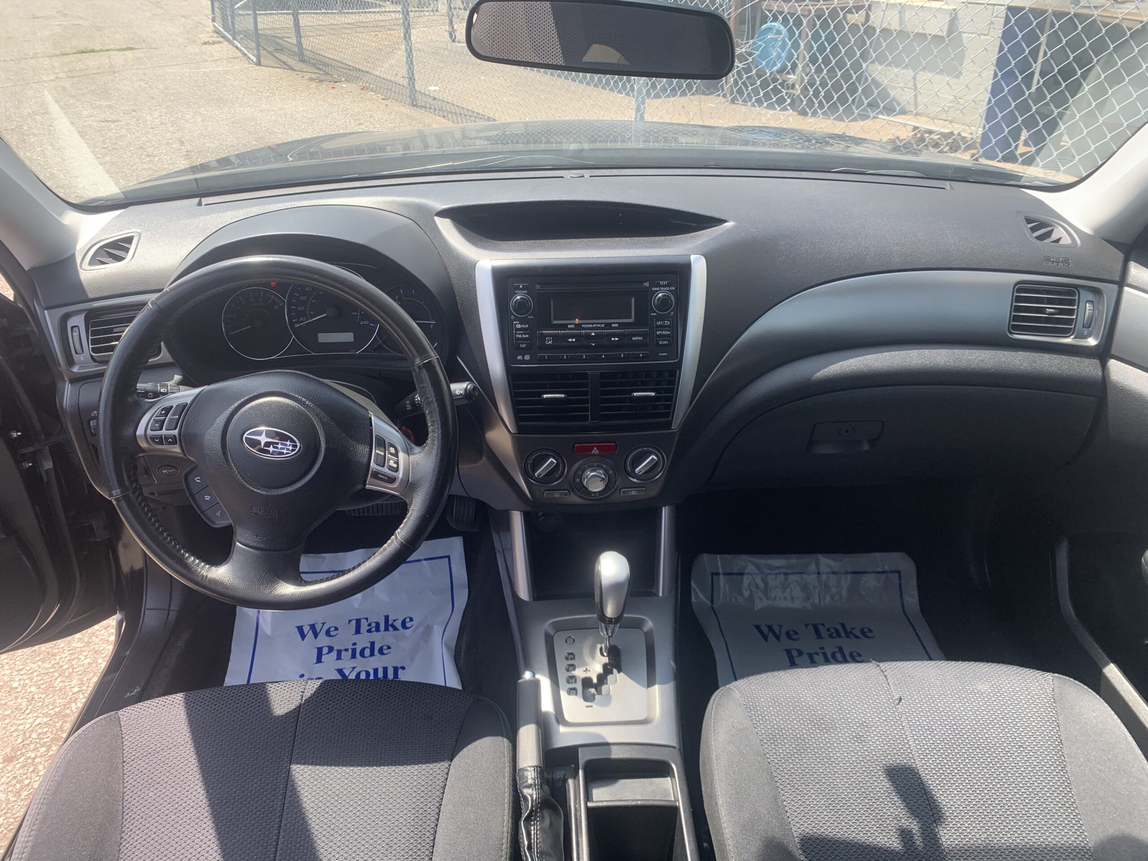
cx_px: 574
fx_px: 862
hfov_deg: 67.3
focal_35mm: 26
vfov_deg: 53.1
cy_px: 430
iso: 25
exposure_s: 1/314
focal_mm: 4.25
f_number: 1.8
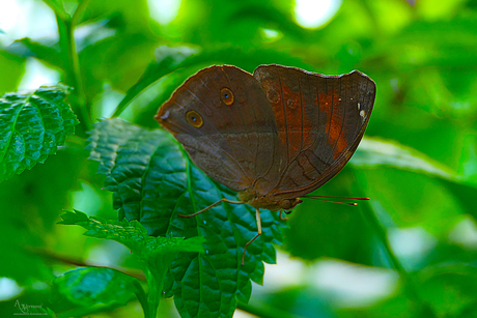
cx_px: 238
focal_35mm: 107
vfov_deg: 12.8
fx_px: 1418
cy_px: 159
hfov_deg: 19.1
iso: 320
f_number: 4.2
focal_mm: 39.2
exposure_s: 1/80
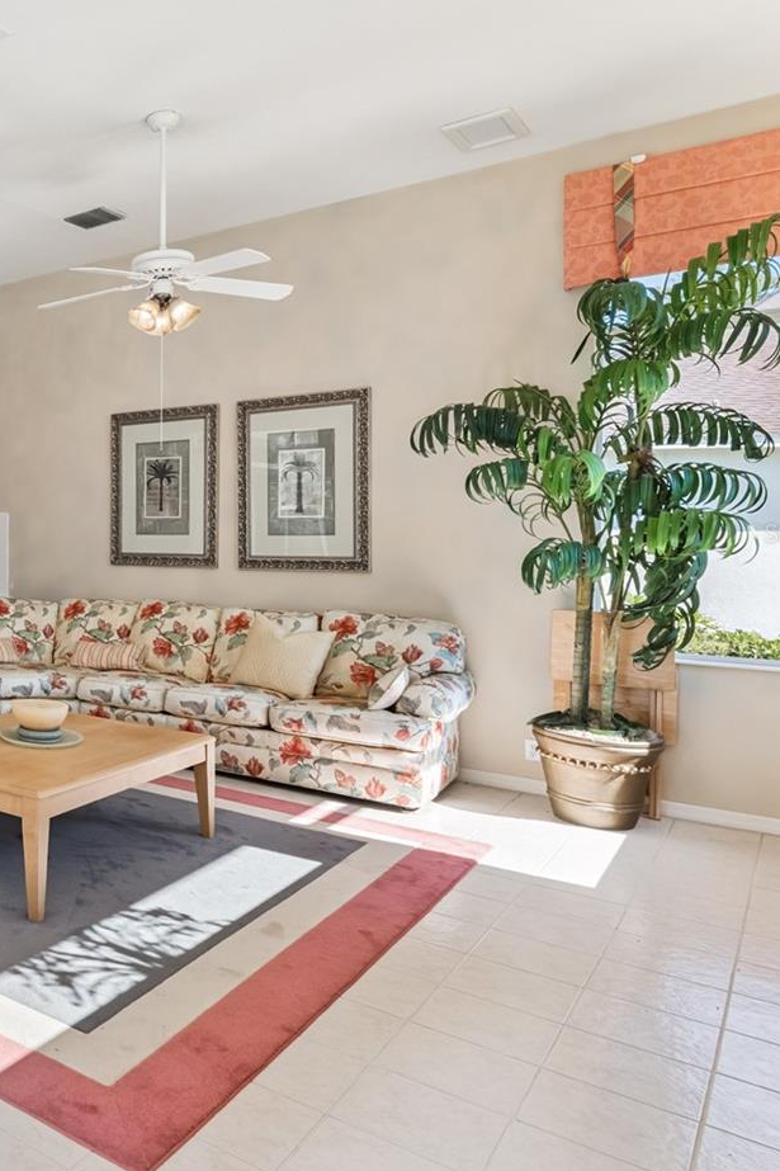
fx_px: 896
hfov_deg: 37.0
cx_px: -137
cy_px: 533
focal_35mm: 28
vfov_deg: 66.2
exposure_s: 1/125
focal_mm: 15.9
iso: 800
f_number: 11
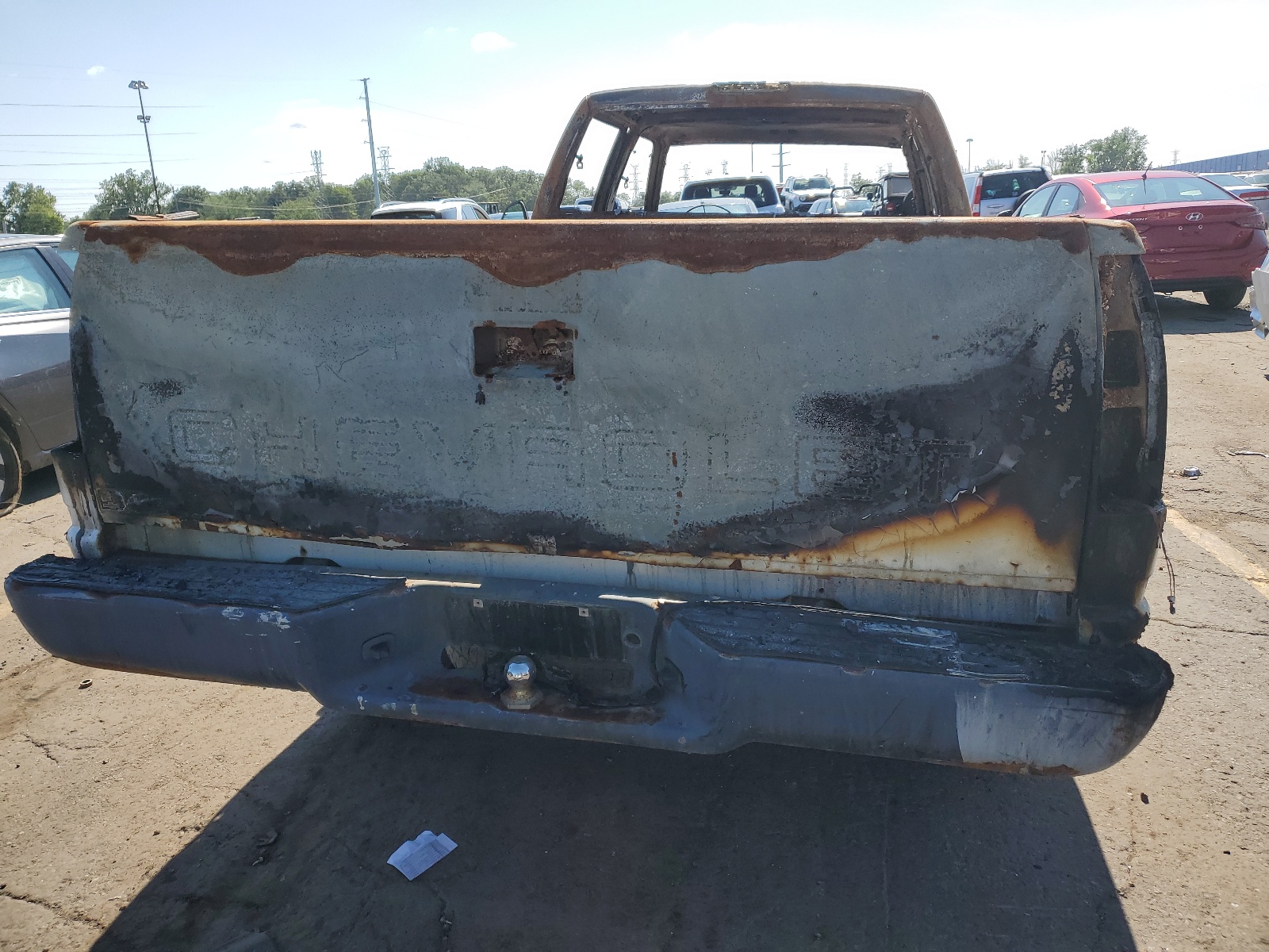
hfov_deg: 67.3
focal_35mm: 26
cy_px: 476
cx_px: 634
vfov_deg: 53.1
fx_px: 953
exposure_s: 1/2500
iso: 50
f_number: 1.5
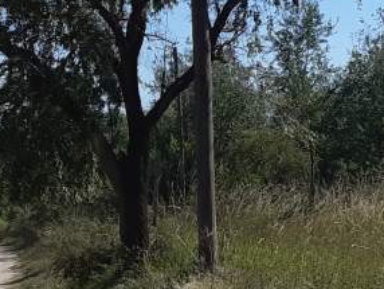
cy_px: 208
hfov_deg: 15.3
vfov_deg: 13.1
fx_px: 1255
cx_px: 671
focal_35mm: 113
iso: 100
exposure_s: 1/2890
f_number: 1.7
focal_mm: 3.92
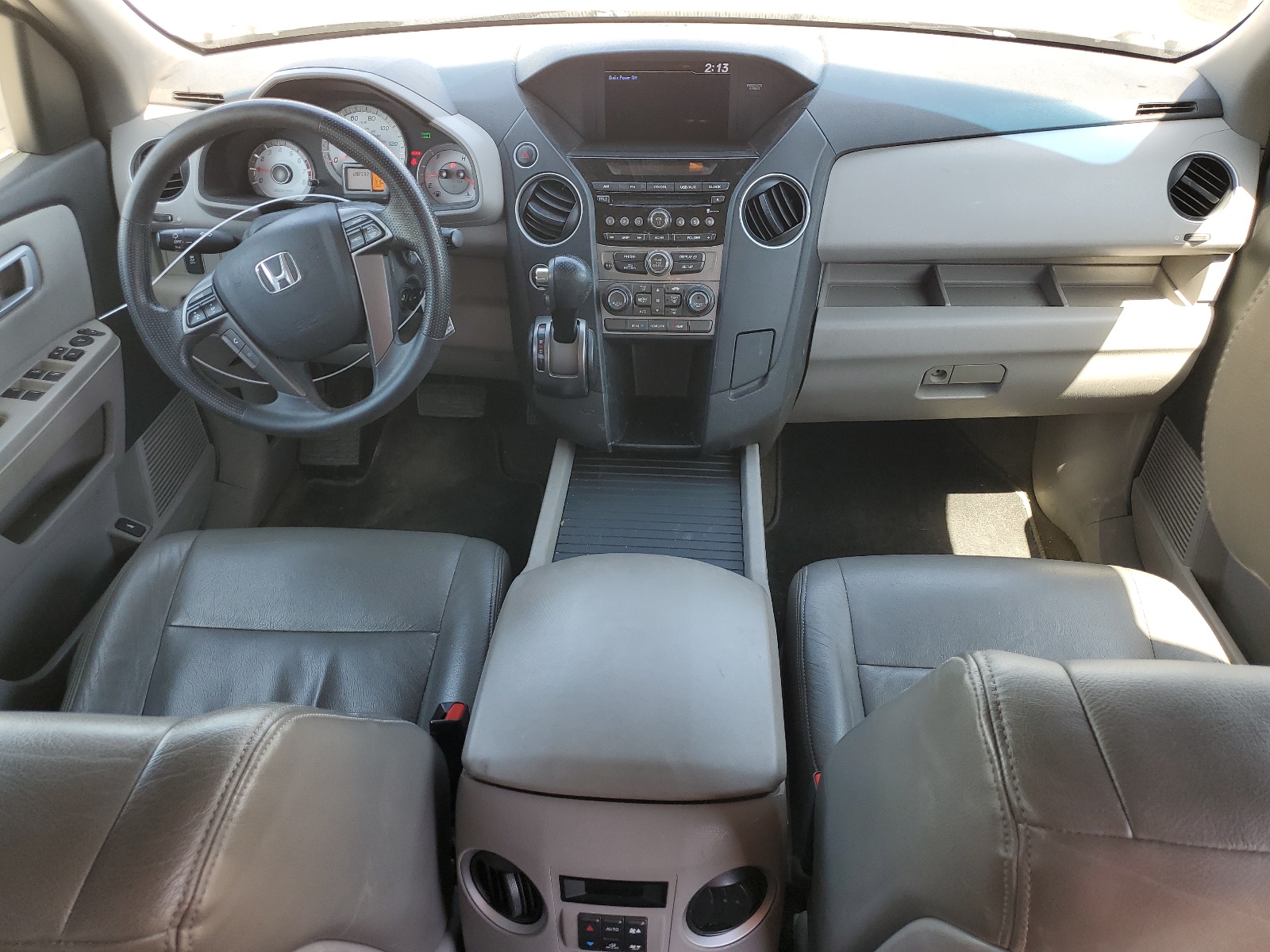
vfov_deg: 53.1
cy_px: 476
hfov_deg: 67.3
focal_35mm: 26
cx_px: 635
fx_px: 954
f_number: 1.5
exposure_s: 1/139
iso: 50
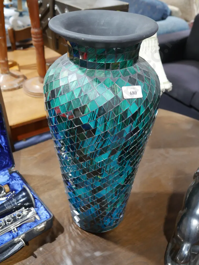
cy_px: 132
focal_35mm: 36
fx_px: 276
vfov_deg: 51.3
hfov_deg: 39.7
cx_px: 100
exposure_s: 1/60
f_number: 4
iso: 1250
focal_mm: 18
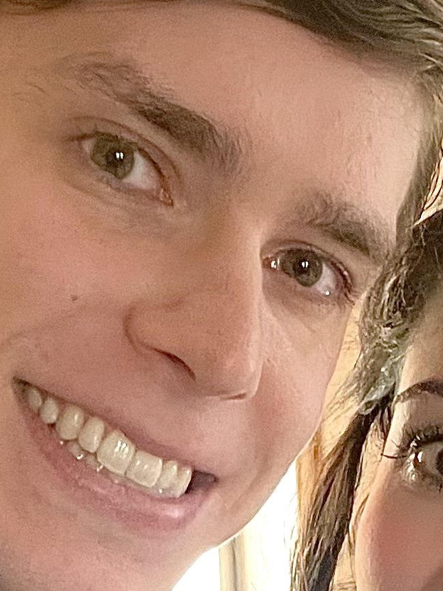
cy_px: 796
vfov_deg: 17.0
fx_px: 1844
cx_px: 277
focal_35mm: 108
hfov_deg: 13.7
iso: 400
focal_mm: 2.71
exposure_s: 1/34
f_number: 2.2
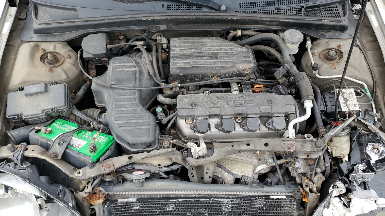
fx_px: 296
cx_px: 195
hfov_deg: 66.1
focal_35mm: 29
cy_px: 127
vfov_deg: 40.0
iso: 50
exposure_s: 1/244
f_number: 1.5
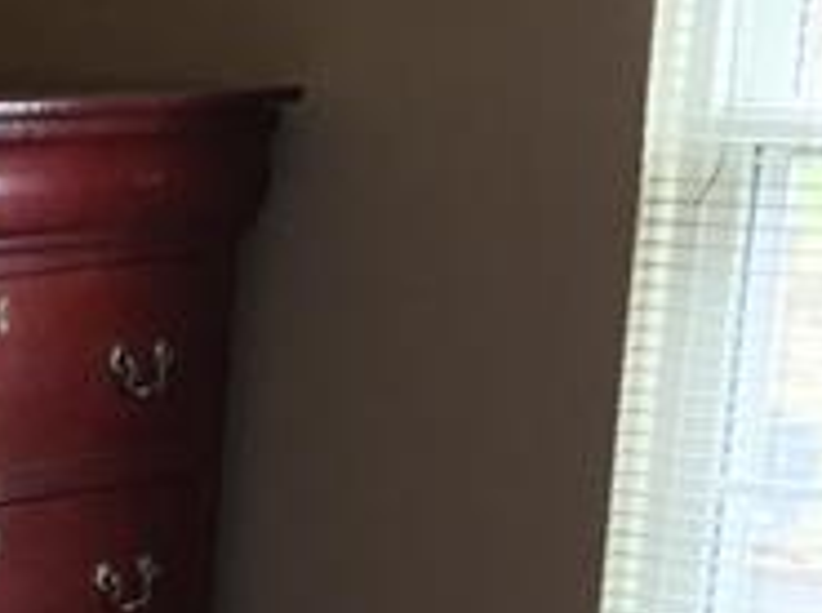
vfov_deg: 8.2
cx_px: -418
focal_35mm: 172
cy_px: 1235
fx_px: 4076
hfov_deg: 11.1
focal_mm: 3.3
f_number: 2.4
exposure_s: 1/30
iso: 64
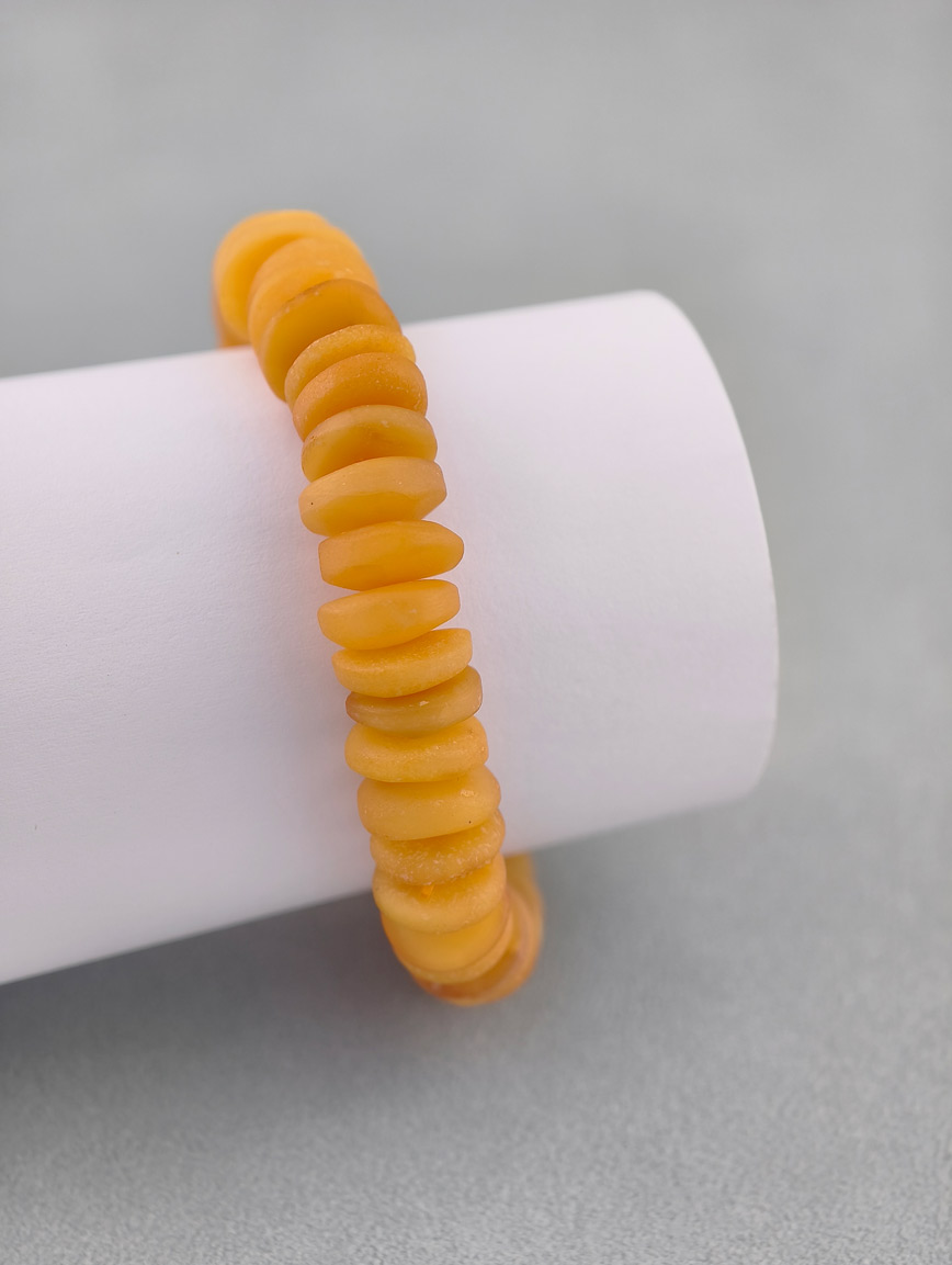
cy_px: 632
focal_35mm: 85
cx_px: 476
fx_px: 3109
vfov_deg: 23.0
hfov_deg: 17.4
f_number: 2.67
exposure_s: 1/160
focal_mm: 22.48
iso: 125
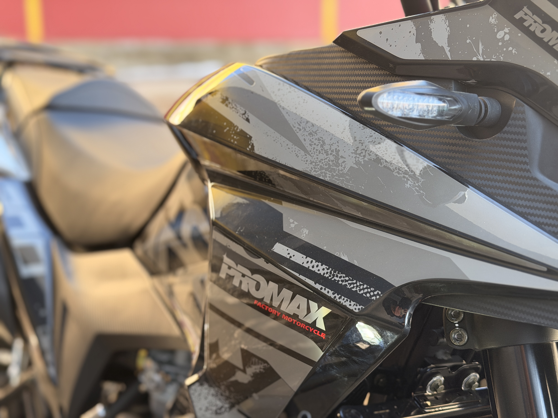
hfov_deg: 39.7
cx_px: 279
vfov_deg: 30.3
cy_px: 209
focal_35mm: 48
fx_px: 774
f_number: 1.78
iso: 64
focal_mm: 6.76
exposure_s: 1/170
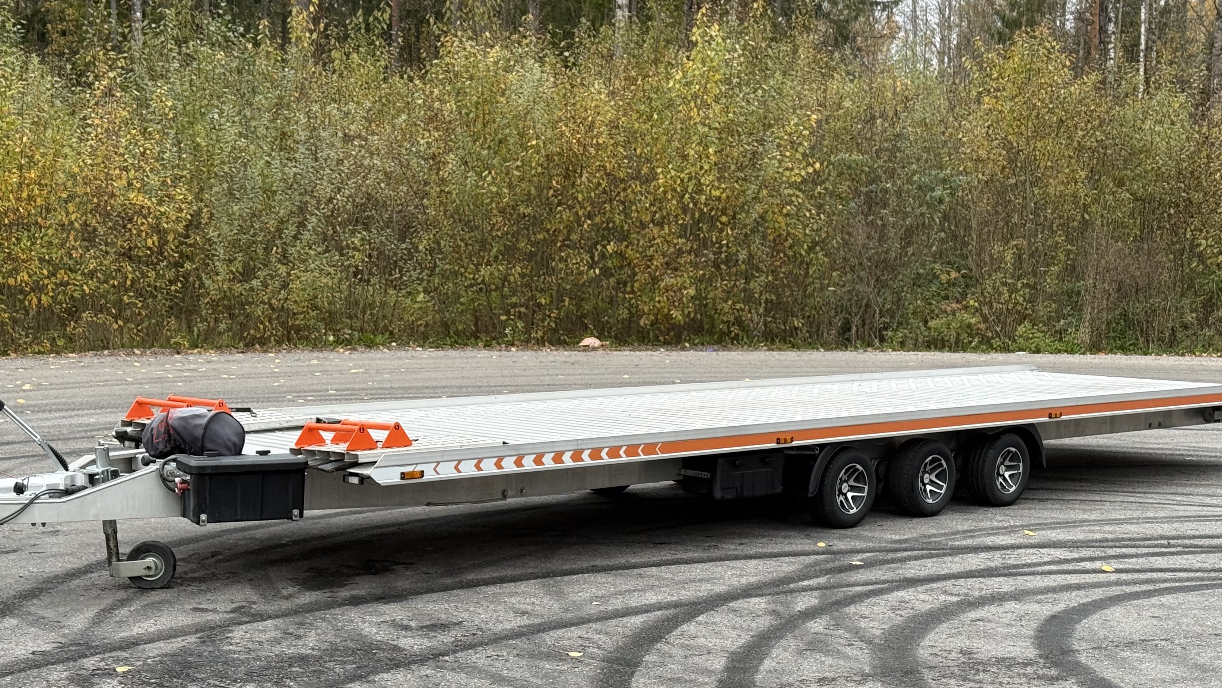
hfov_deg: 33.3
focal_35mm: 63
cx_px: 603
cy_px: 470
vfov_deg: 19.0
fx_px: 2041
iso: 64
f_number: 1.78
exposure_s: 1/122
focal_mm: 6.76
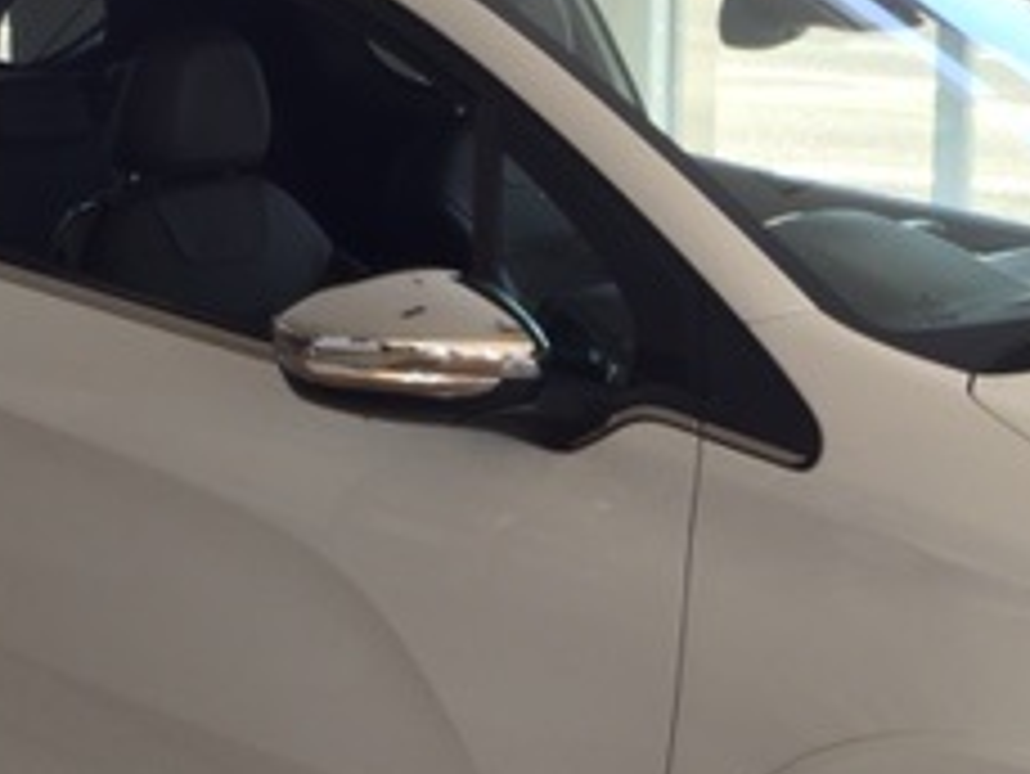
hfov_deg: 23.9
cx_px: 724
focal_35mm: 81
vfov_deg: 18.2
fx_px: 2411
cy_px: 432
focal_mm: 4.15
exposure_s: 1/120
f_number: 2.2
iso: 40
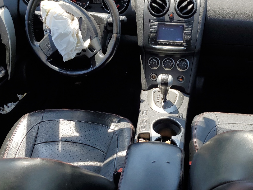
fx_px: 285
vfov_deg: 36.8
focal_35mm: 39
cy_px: 101
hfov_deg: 47.7
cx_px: 145
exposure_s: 1/714
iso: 50
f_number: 1.5
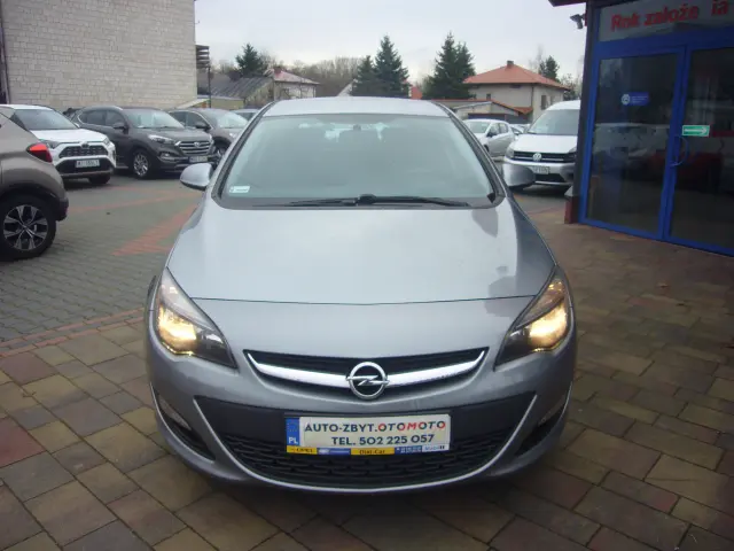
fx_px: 594
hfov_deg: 63.4
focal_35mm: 28
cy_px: 276
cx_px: 367
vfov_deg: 49.7
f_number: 2.8
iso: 80
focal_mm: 4.6
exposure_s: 1/200
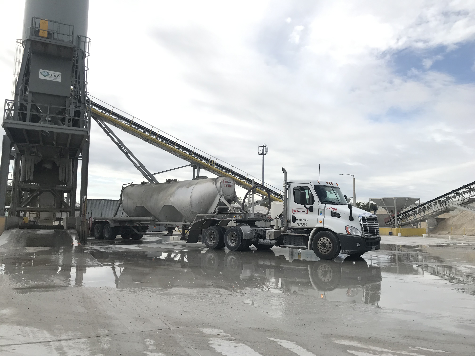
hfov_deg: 63.4
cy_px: 178
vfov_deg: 49.7
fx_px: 384
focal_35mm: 28
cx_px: 238
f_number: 1.8
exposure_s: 1/2907
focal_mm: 3.99
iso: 20
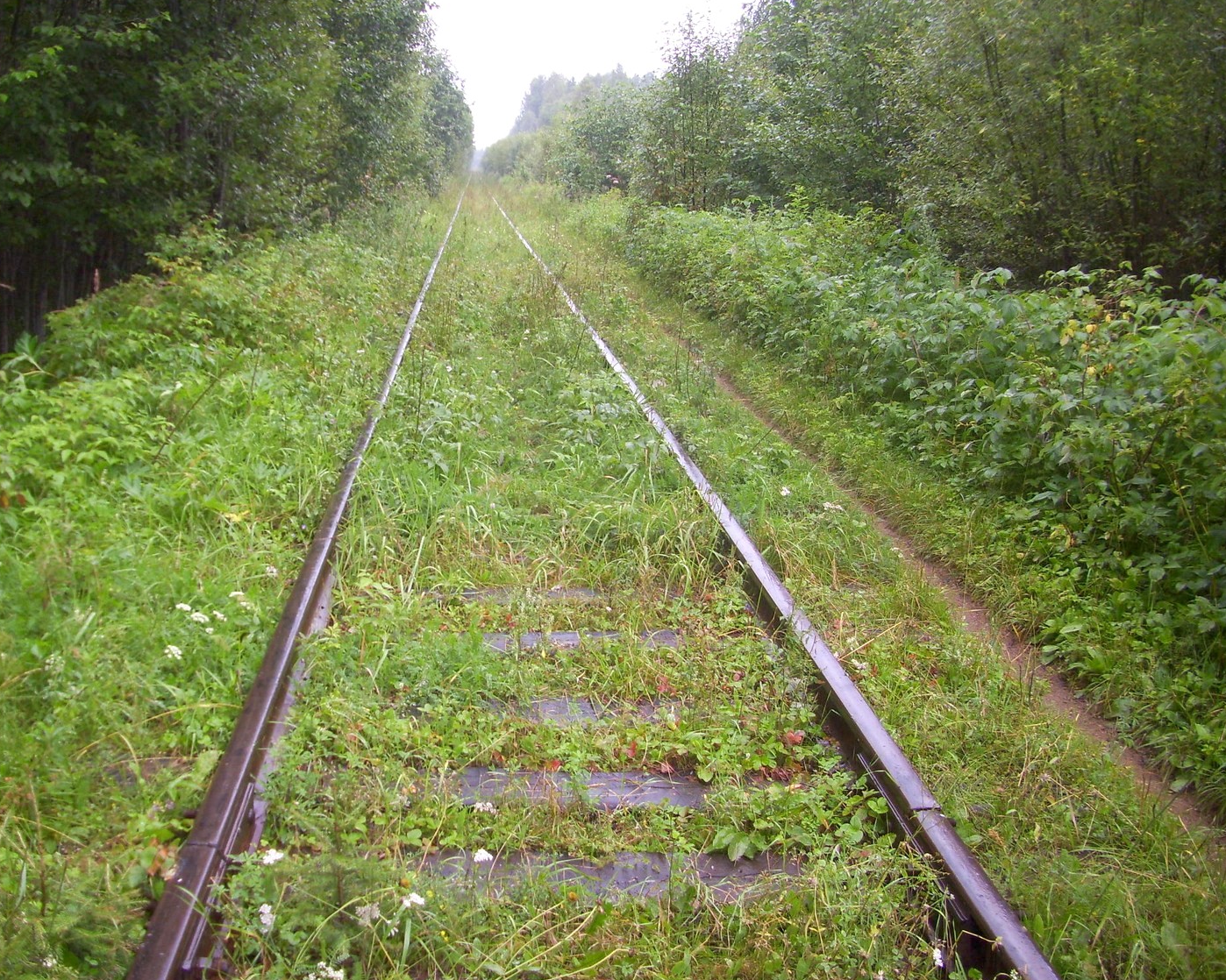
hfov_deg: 50.2
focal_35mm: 36
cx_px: 567
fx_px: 1306
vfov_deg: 41.1
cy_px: 488
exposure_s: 1/60
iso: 80
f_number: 2.9
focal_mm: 5.7
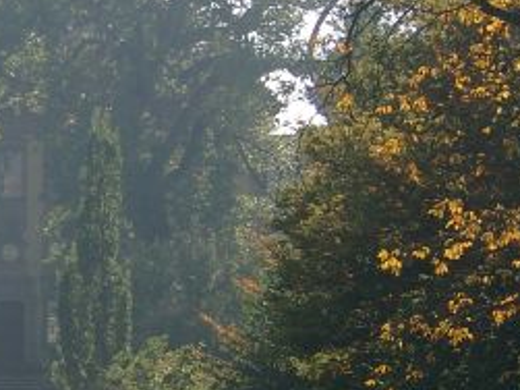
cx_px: -62
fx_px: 4790
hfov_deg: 6.2
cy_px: 218
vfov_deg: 4.7
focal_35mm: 319
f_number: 4
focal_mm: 20.74
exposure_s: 1/489
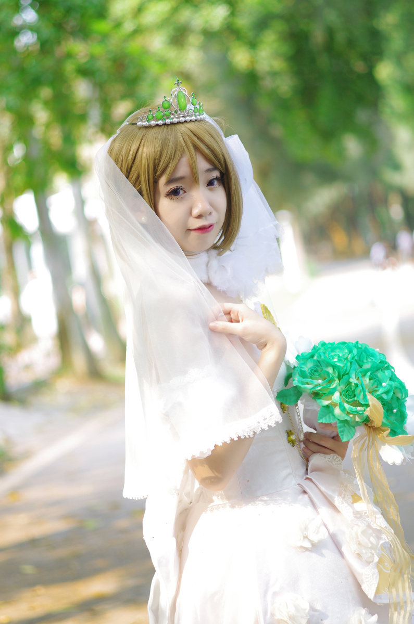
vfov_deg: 19.5
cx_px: 207
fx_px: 1819
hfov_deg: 13.0
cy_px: 312
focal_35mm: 105
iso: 320
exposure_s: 1/200
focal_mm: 70
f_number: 2.4
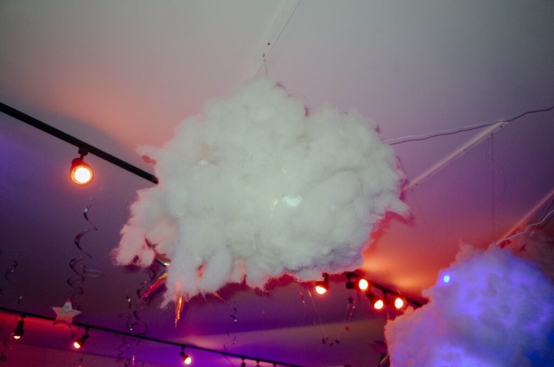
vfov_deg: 59.3
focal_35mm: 21
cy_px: 184
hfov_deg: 81.3
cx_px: 277
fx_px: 322
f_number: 2.8
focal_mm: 13.7
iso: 800
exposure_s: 1/125
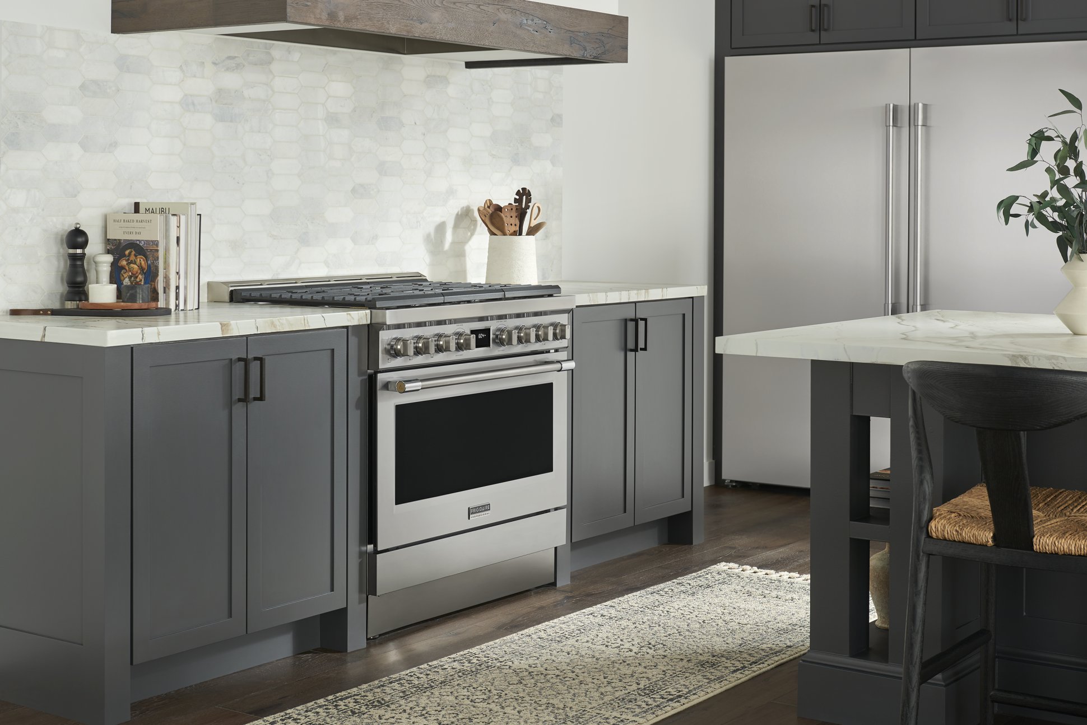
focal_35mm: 56
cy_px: 362
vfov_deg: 24.2
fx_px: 1691
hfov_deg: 35.6
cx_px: 544
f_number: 7.1
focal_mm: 56
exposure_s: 1.6
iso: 100
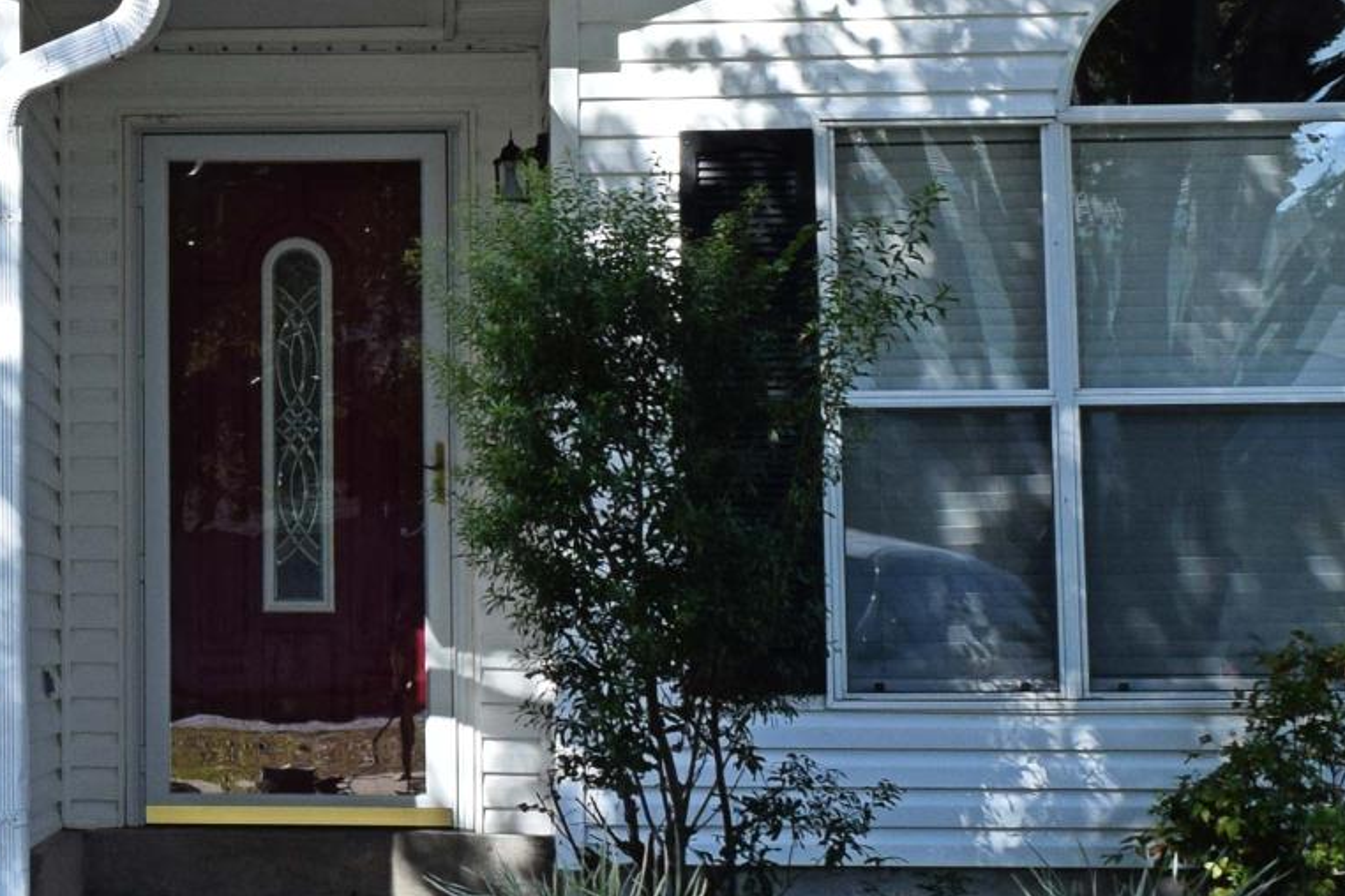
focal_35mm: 124
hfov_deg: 16.0
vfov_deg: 11.0
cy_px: 95
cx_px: -199
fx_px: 4631
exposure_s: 1/50
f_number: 16
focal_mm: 21
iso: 200
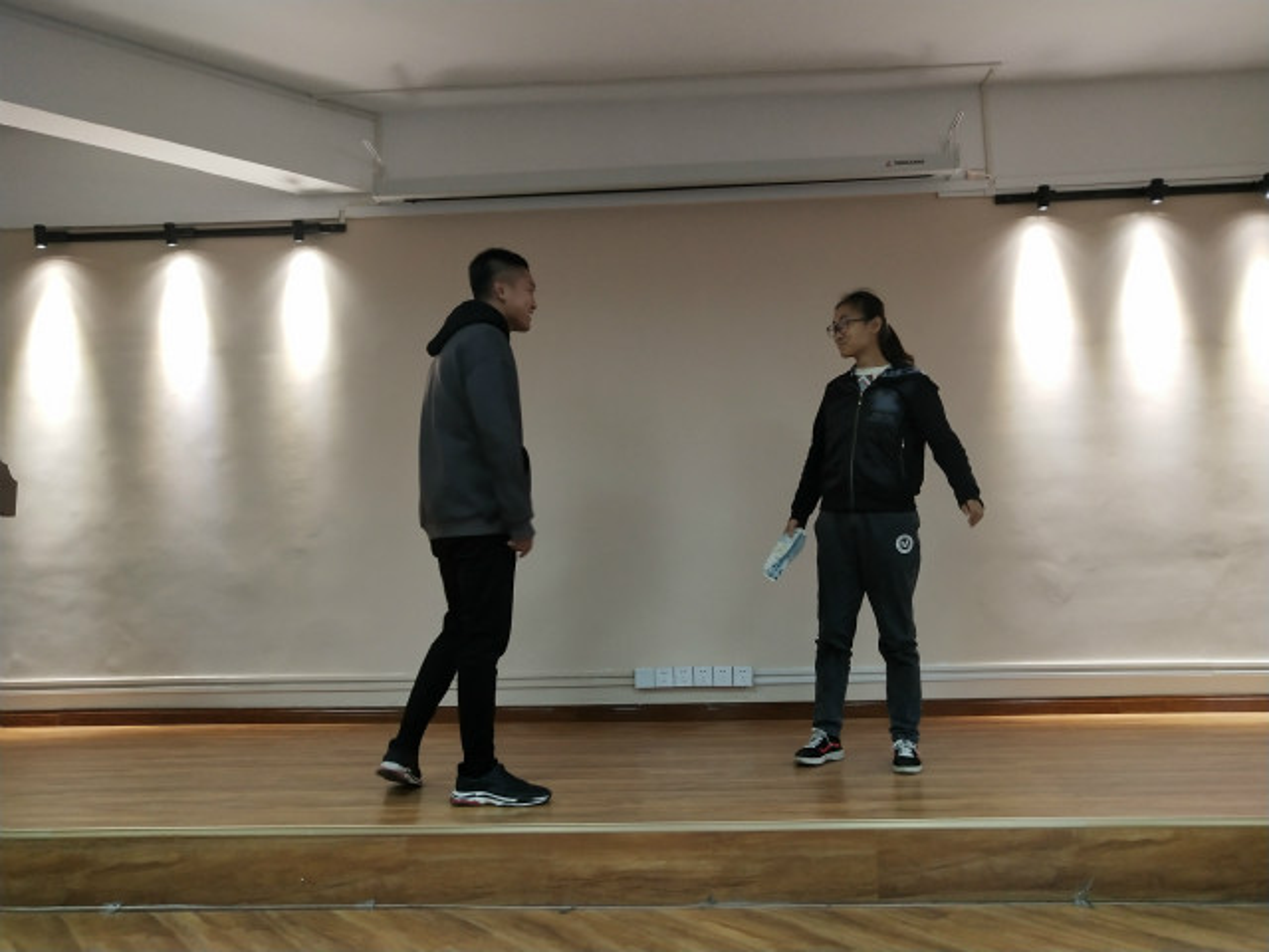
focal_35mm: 30
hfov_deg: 60.0
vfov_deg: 46.8
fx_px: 1100
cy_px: 476
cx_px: 634
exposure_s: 1/50
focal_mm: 3.95
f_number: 1.8
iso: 310
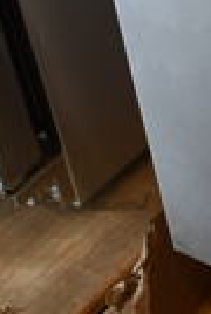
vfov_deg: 10.8
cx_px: 595
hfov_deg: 6.9
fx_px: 1609
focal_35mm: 184
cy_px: -116
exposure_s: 1/30
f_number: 3.5
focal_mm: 18
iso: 125
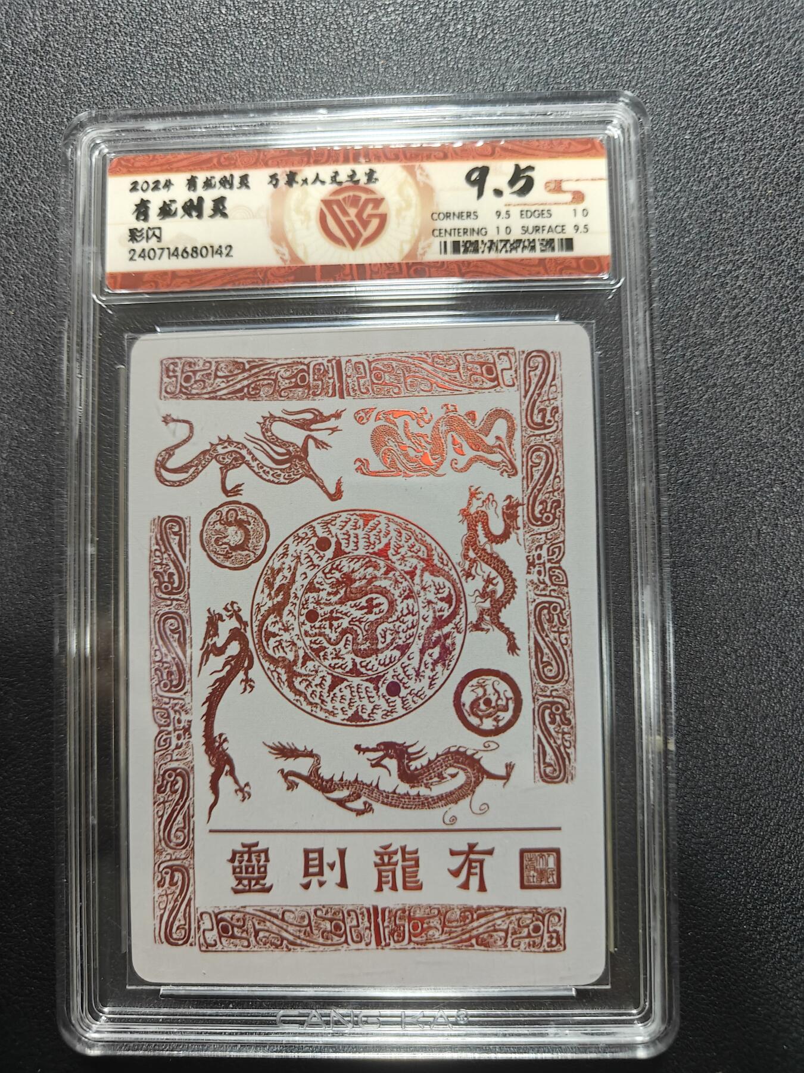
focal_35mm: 24
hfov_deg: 56.8
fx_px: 743
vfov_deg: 71.6
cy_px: 536
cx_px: 402
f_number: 1.8
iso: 200
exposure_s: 1/50
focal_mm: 5.59
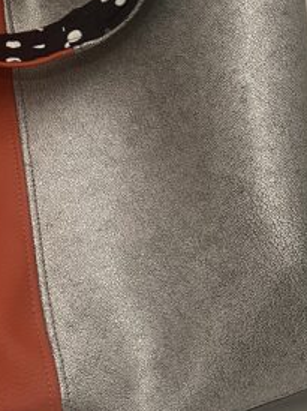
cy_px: 120
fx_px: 900
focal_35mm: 76
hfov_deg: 18.9
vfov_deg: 25.5
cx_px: 7
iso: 250
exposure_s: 1/50
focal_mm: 5.1
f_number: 1.6
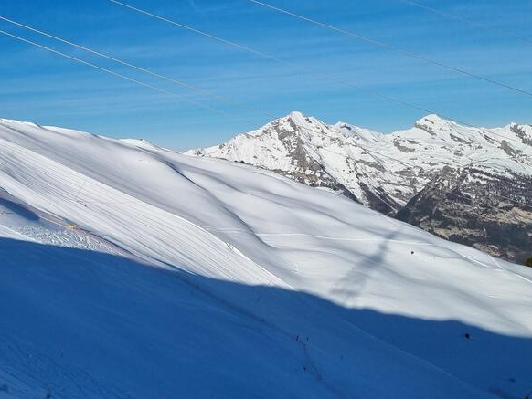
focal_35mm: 46
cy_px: 156
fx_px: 707
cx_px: 124
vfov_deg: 31.4
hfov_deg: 39.9
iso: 50
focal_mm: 5.4
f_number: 1.8
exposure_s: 1/5536
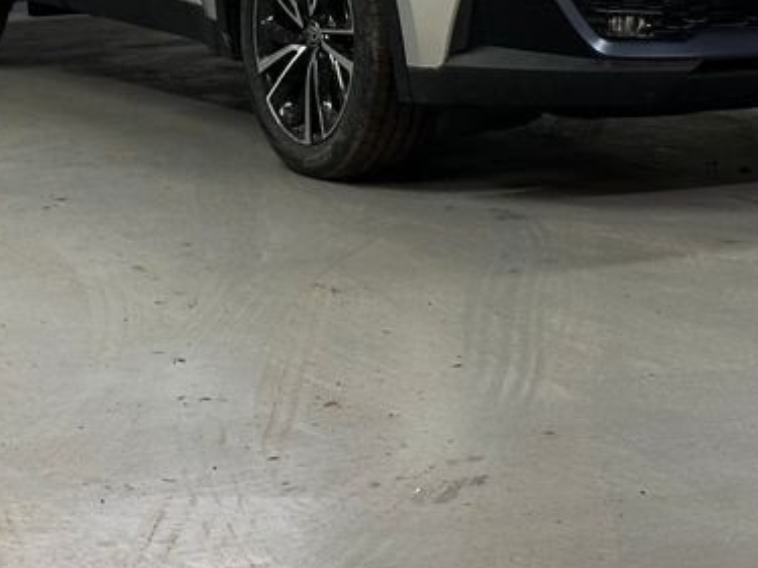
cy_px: -148
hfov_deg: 15.1
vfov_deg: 11.1
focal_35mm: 131
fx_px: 2868
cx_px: 429
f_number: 1.78
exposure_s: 1/33
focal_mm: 6.86
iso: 200
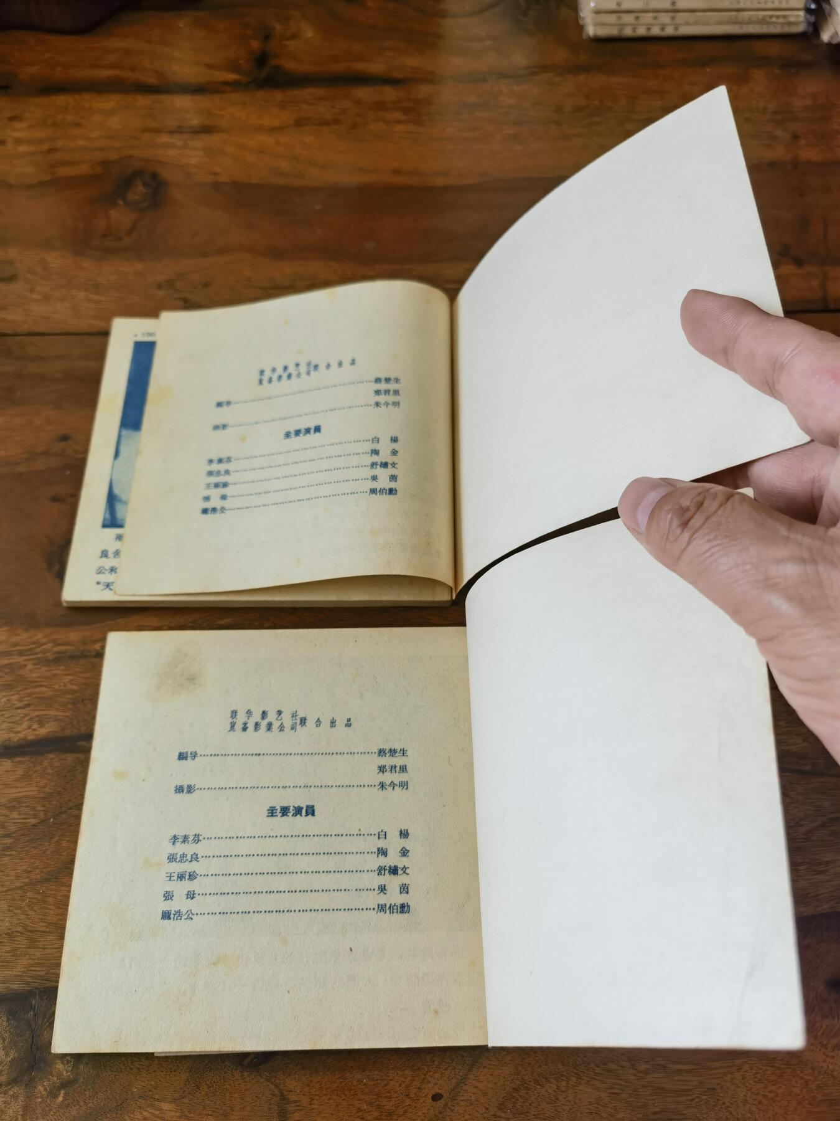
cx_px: 420
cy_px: 560
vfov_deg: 65.3
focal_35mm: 27
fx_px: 874
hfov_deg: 51.4
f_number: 1.9
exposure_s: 1/580
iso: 160
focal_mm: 6.67
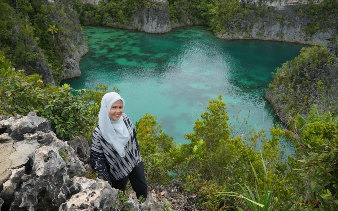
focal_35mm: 28
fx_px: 258
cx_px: 168
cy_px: 103
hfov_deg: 66.5
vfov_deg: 44.5
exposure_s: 1/320
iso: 100
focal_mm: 18
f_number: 5
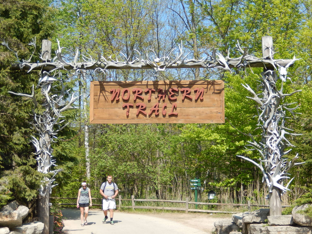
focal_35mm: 47
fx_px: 424
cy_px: 120
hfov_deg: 40.4
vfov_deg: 30.9
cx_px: 155
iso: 125
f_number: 4.3
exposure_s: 1/640
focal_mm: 8.1
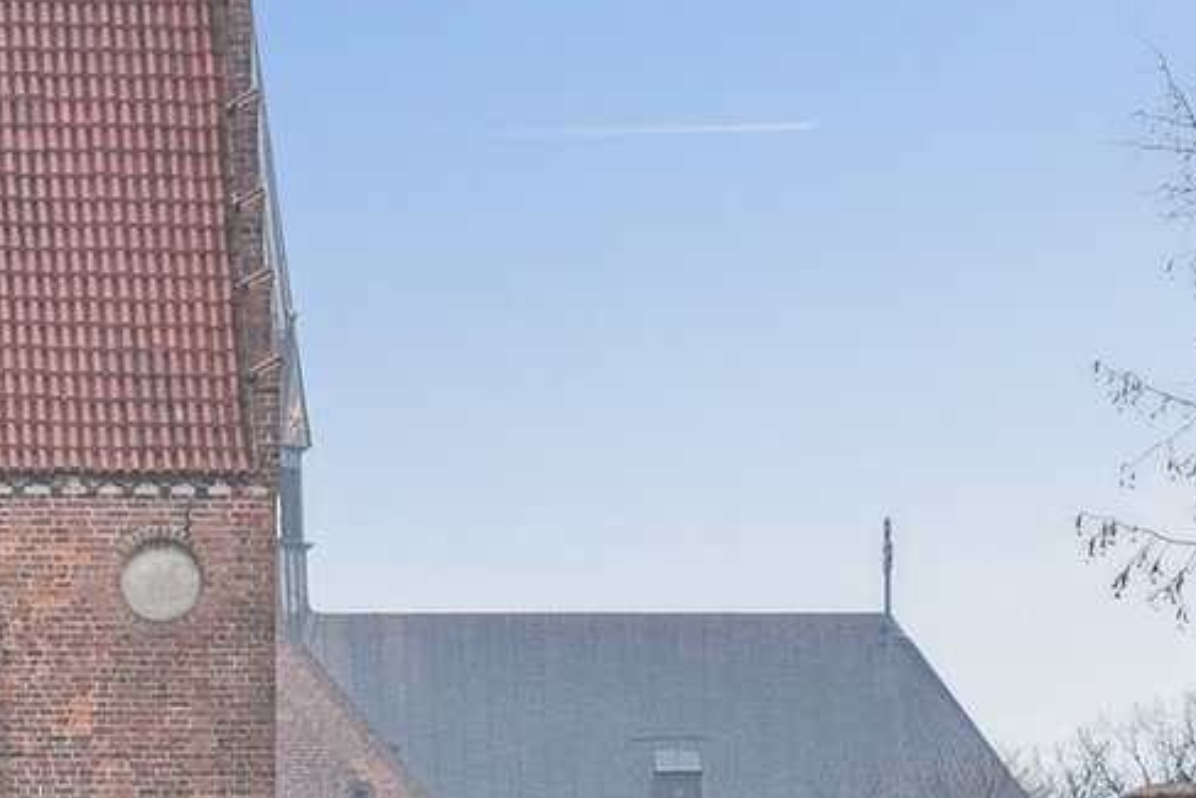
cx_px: 751
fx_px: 16582
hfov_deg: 4.1
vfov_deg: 2.7
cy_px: 1409
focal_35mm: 499
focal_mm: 54
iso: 320
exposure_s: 1/8
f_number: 8
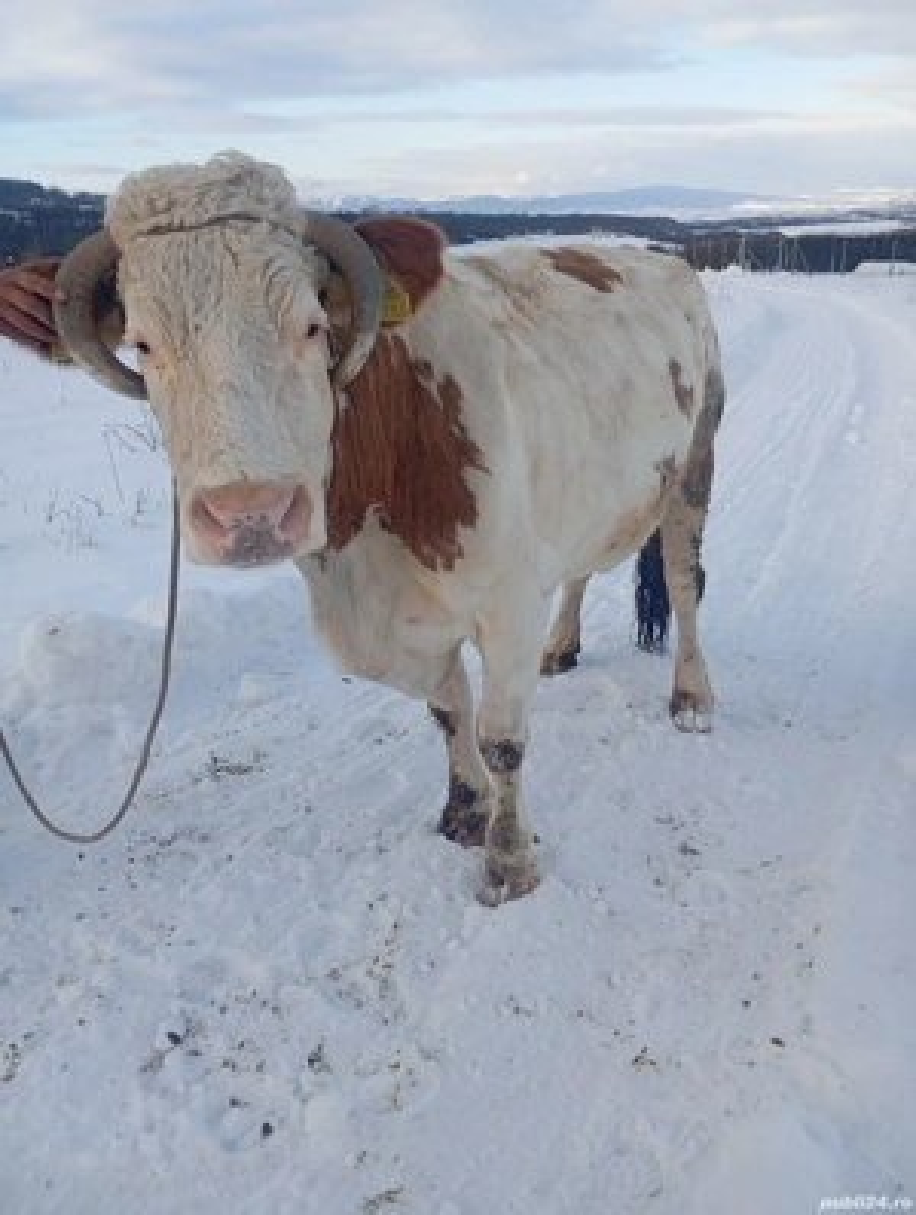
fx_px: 985
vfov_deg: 63.4
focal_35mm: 28
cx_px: 458
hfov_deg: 49.9
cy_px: 608
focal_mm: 4.22
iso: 109
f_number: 1.8
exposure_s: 1/253
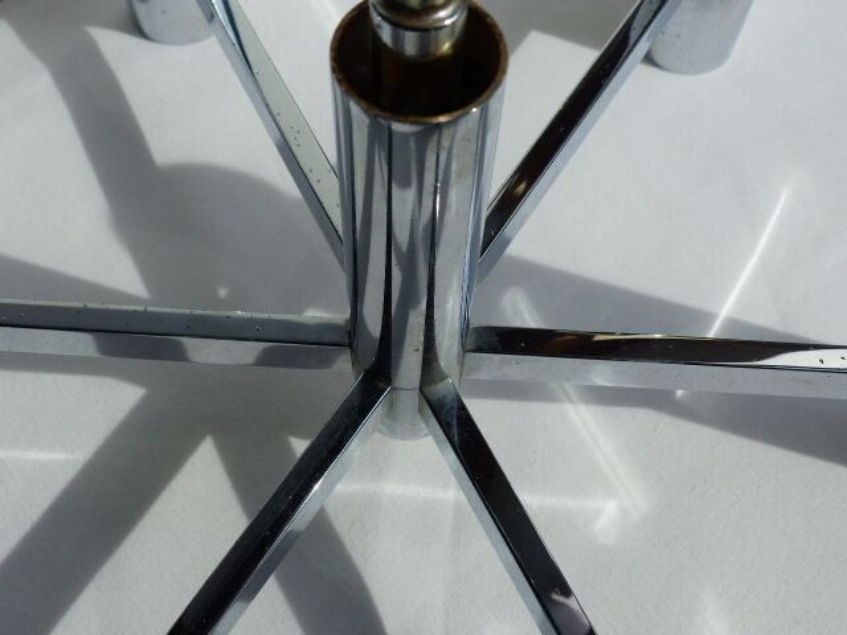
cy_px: 318
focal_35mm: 41
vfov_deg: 35.1
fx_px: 1003
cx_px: 424
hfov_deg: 45.8
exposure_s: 1/1000
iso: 100
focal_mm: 7.4
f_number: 4
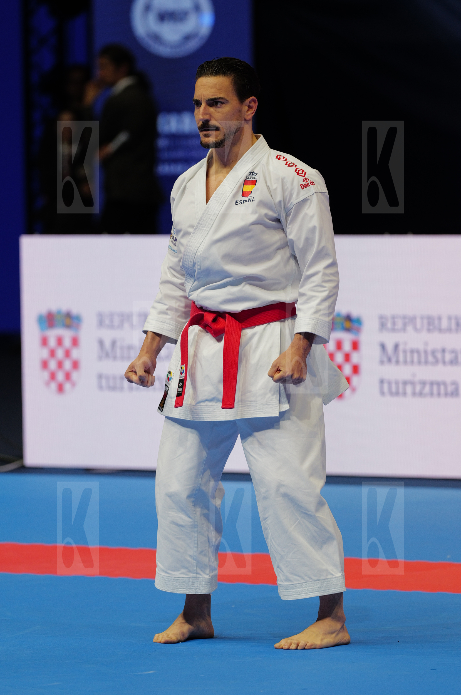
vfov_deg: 6.8
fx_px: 5860
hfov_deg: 4.5
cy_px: 348
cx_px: 230
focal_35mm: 304
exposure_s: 1/500
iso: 640
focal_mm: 200
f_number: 3.2
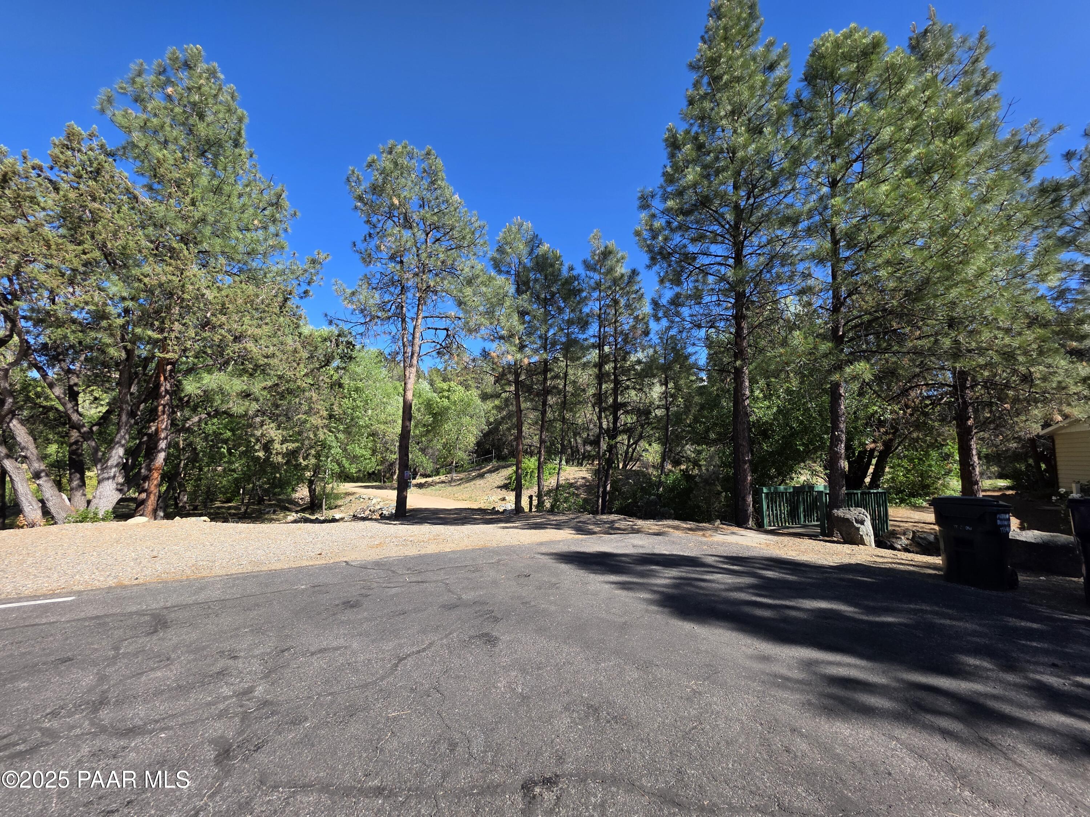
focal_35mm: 13
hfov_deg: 106.2
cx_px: 545
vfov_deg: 89.9
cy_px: 408
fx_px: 409
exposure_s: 1/1114
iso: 40
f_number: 1.9
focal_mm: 2.2
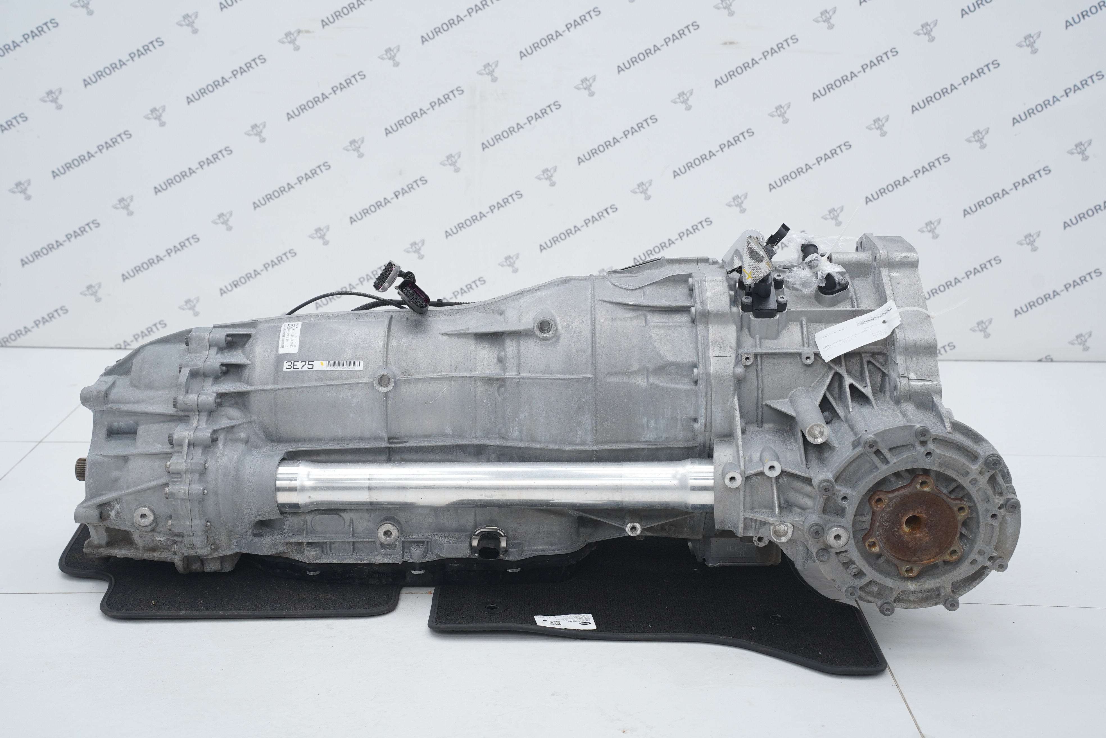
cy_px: 369
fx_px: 1536
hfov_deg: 39.6
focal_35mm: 50
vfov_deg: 27.0
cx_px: 553
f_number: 6.3
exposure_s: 1/125
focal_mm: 50
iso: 640
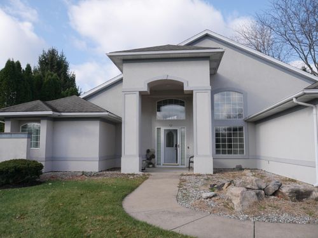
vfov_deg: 49.7
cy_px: 119
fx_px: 257
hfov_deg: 63.4
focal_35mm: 28
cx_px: 159
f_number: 7.1
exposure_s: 1/400
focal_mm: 14
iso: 200
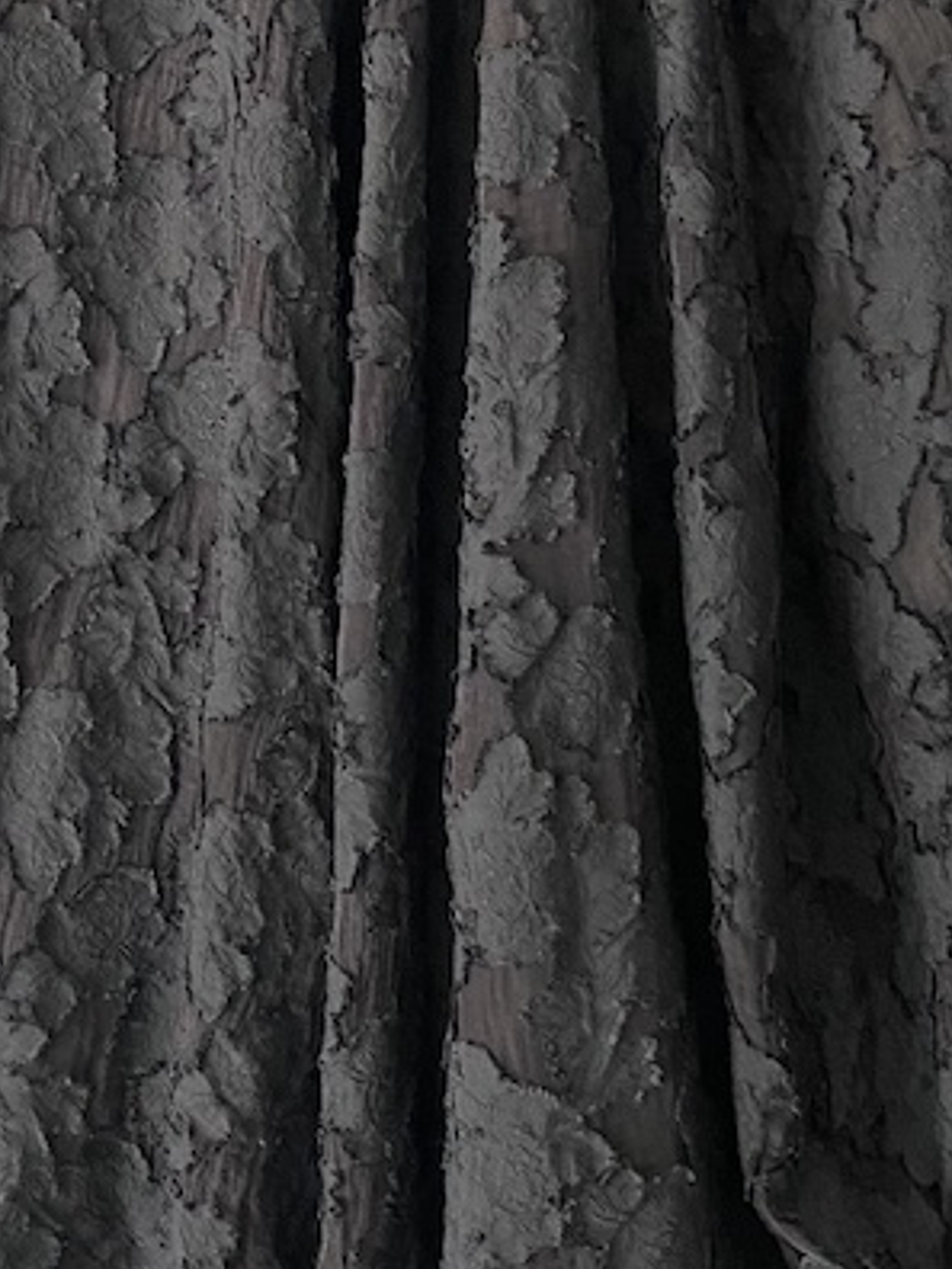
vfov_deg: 27.0
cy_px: 191
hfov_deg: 20.8
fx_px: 2567
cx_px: 234
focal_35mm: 70
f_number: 1.8
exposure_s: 1/60
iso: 200
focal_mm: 4.25
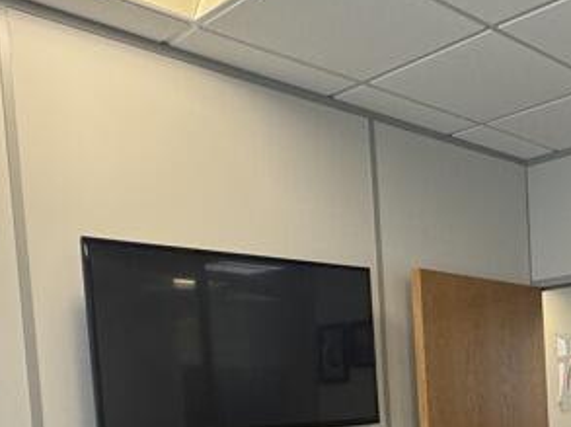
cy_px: 443
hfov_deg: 35.5
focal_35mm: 49
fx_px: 807
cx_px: 561
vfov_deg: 27.6
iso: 250
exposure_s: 1/100
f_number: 2.2
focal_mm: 2.22
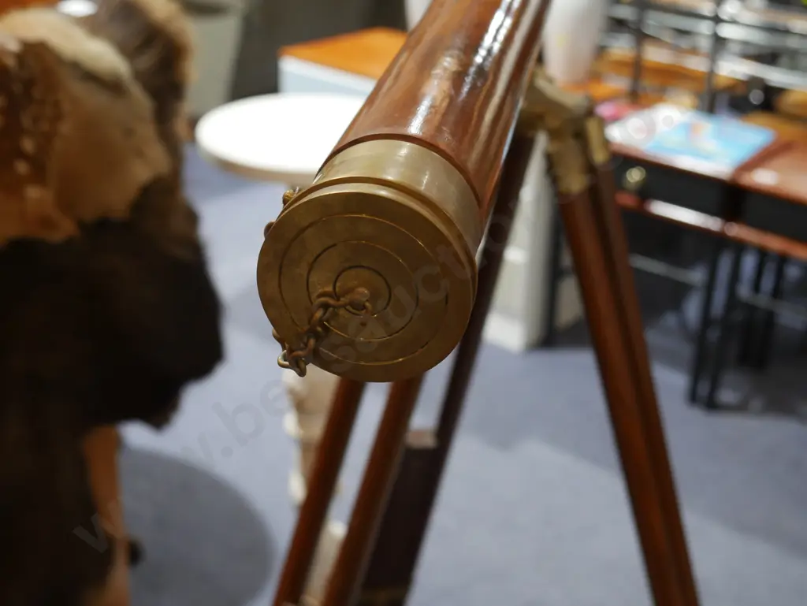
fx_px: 1166
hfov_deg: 38.2
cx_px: 404
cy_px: 303
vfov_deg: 29.1
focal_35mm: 50
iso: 1000
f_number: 5.3
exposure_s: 1/60
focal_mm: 25
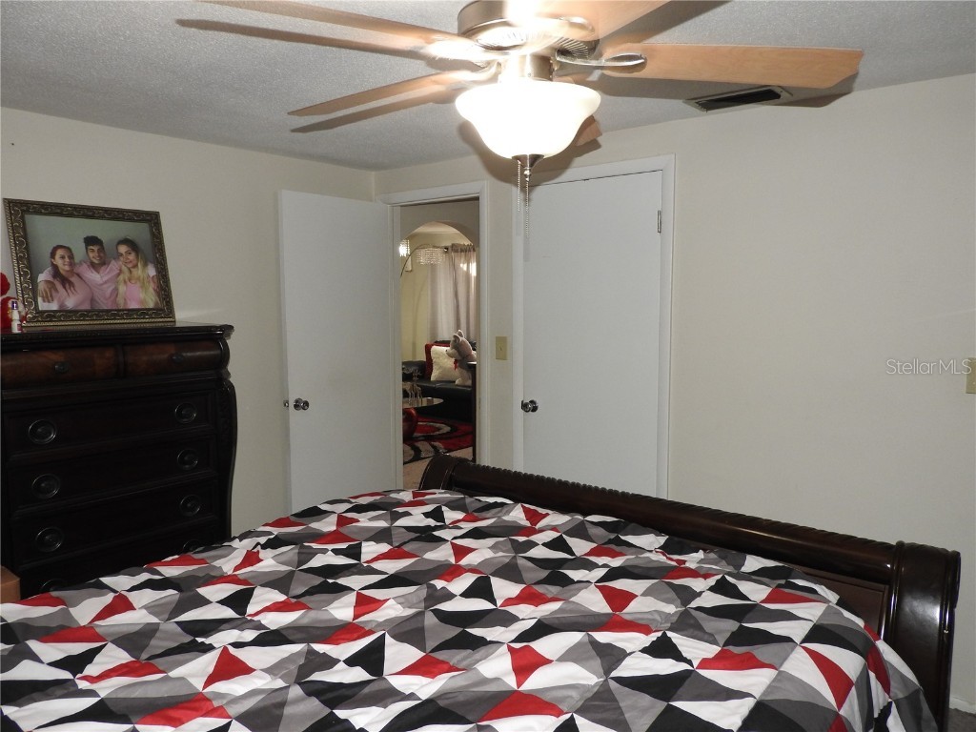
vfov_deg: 56.8
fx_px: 677
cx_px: 488
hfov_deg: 71.6
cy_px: 366
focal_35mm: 24
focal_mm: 4.3
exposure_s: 1/30
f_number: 3.3
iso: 200
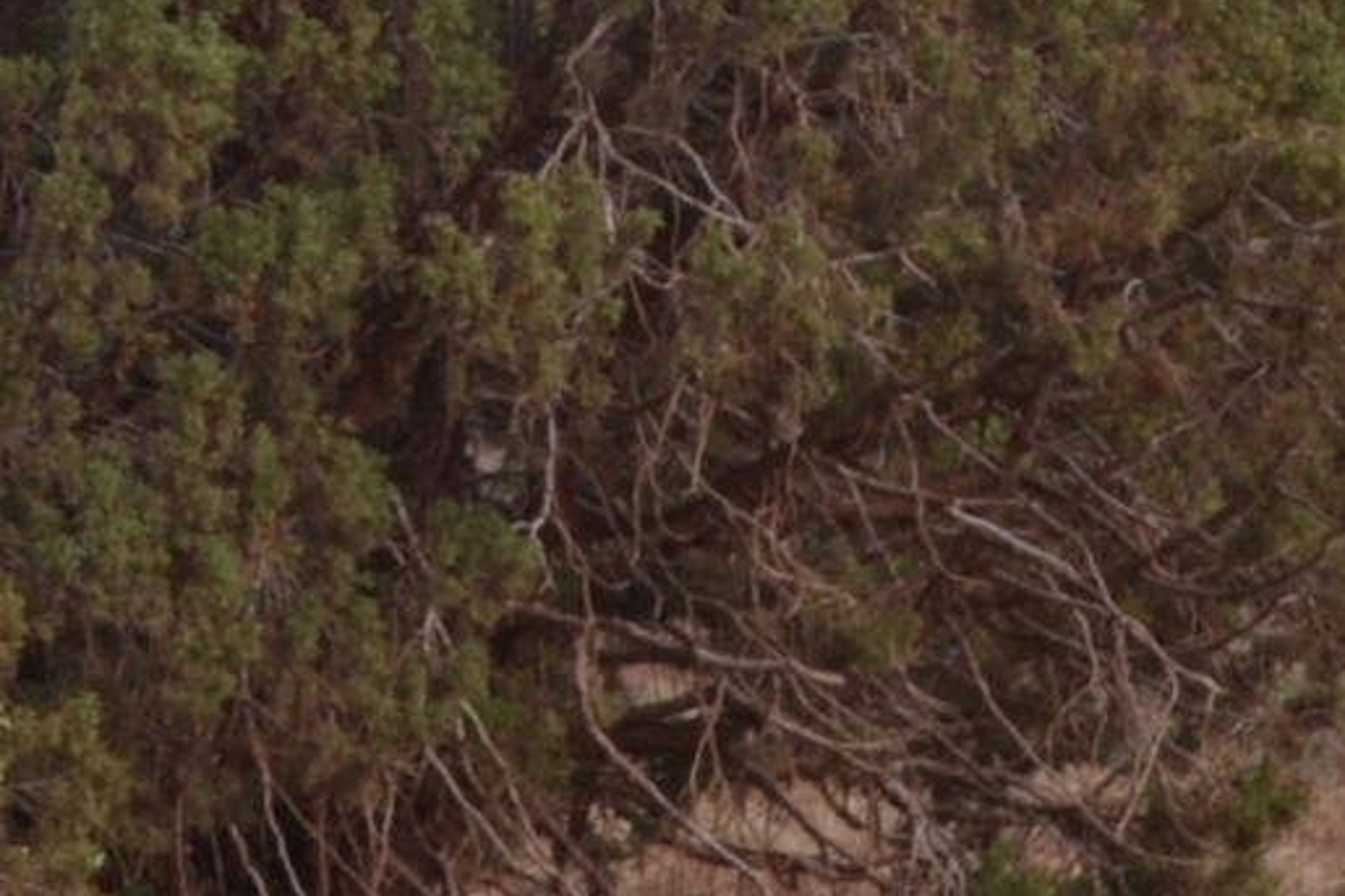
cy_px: -705
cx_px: -470
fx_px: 11425
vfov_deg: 4.4
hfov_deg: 6.7
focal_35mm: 306
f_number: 7.1
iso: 100
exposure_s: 1/200
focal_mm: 35
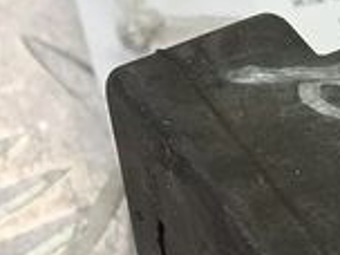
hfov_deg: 12.2
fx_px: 1522
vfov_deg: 9.3
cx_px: 499
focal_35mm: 155
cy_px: 403
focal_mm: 4.11
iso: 136
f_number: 1.6
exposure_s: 1/50
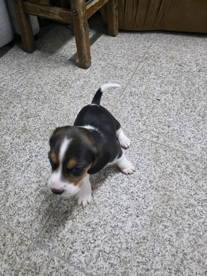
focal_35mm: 23
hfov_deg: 58.9
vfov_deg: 73.9
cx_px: 104
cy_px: 138
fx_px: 183
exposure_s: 1/100
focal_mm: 6.3
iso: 800
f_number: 1.7
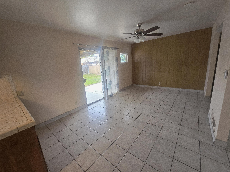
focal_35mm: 13
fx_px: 86
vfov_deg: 89.9
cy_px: 86
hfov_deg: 106.2
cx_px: 115
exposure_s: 1/60.2
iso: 125
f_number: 2.2
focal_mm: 2.2
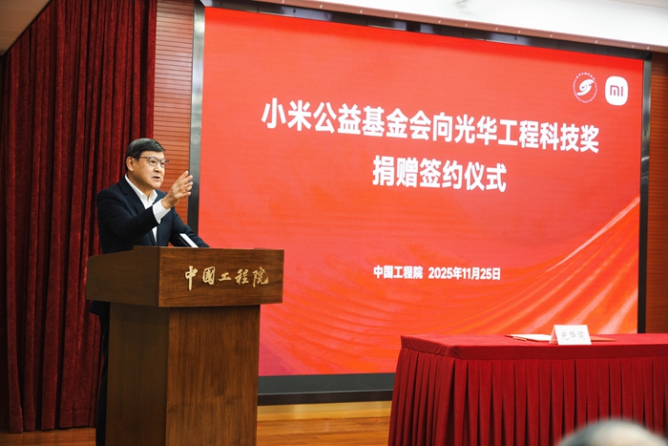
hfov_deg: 36.2
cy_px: 223
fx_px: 1021
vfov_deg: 24.6
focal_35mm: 55
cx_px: 334
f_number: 2.8
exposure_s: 1/200
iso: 1250
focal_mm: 55
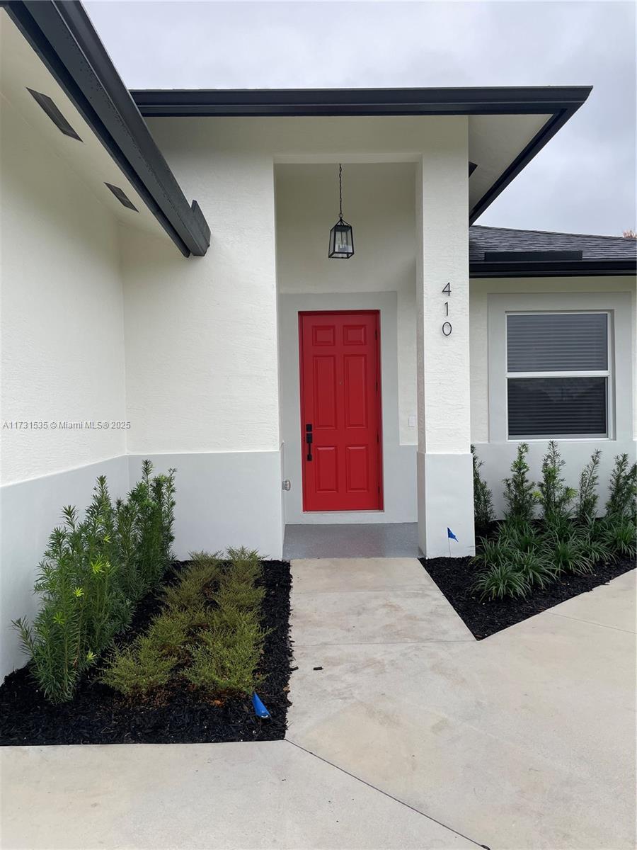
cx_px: 318
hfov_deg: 53.1
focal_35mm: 26
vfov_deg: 67.3
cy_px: 425
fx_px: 638
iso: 32
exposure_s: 1/135
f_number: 1.6
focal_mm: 4.2
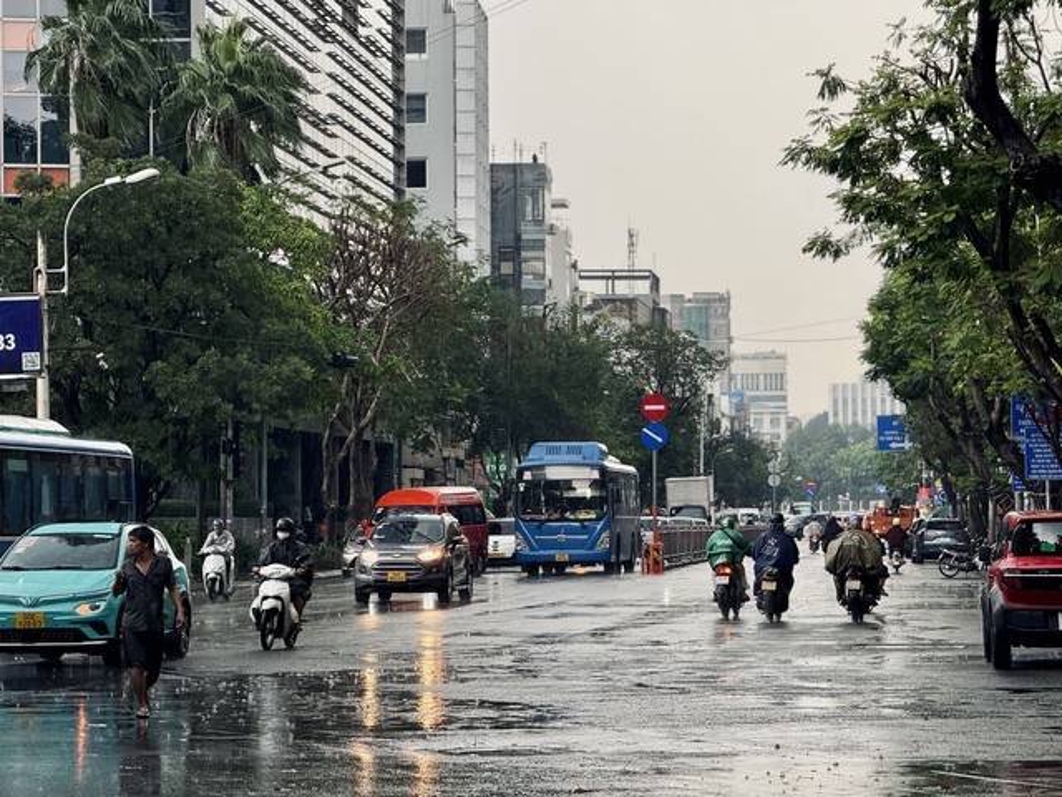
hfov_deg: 16.4
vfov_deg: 12.3
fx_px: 3682
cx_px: 531
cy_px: 398
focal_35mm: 120
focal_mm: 15.66
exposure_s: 1/120
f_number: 2.8
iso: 50
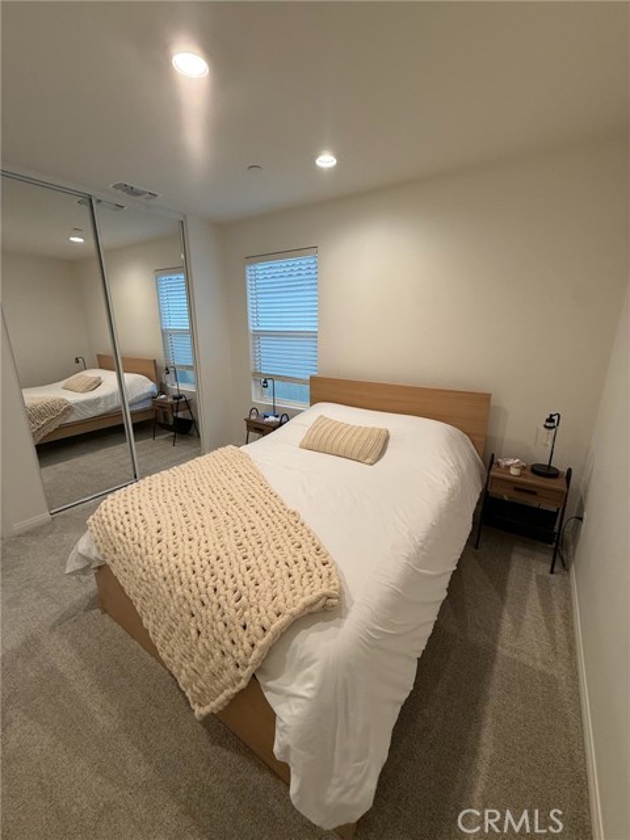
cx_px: 315
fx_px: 340
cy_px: 420
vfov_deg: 102.1
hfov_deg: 85.7
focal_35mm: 14
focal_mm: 2.22
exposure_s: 1/120
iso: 200
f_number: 2.2
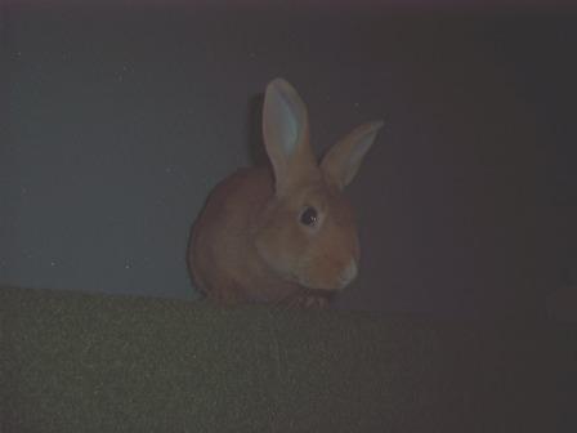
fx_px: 567
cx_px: 288
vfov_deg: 41.8
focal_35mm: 34
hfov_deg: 54.0
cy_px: 216
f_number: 2.7
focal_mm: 5.6
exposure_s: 1/60
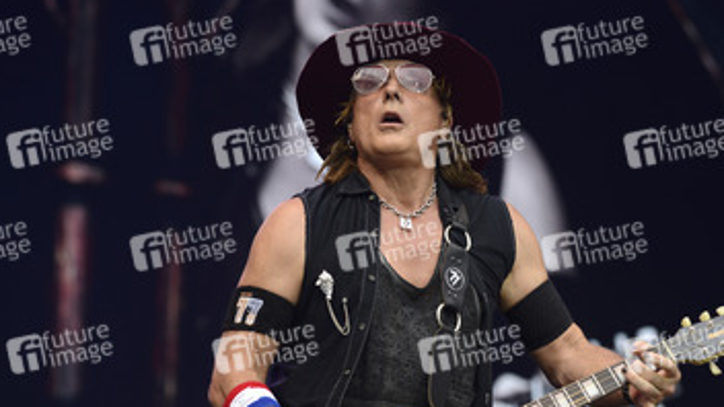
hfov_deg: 10.7
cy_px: 298
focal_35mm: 201
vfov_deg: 6.0
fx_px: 3859
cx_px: 417
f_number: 5
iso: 320
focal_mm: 150
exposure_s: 1/800
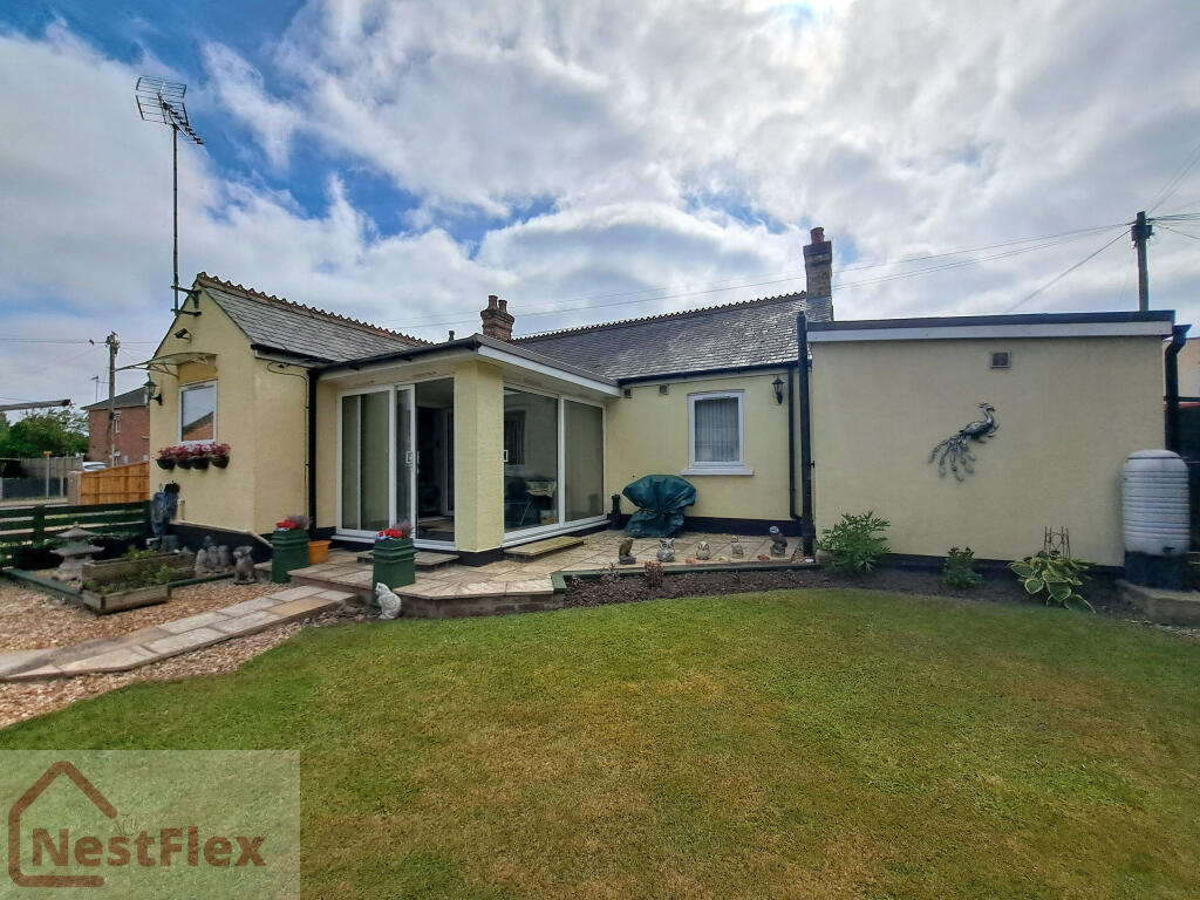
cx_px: 600
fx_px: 451
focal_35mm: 13
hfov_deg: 106.2
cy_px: 450
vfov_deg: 89.9
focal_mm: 1.74
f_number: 2.2
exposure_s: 1/4202
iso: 50
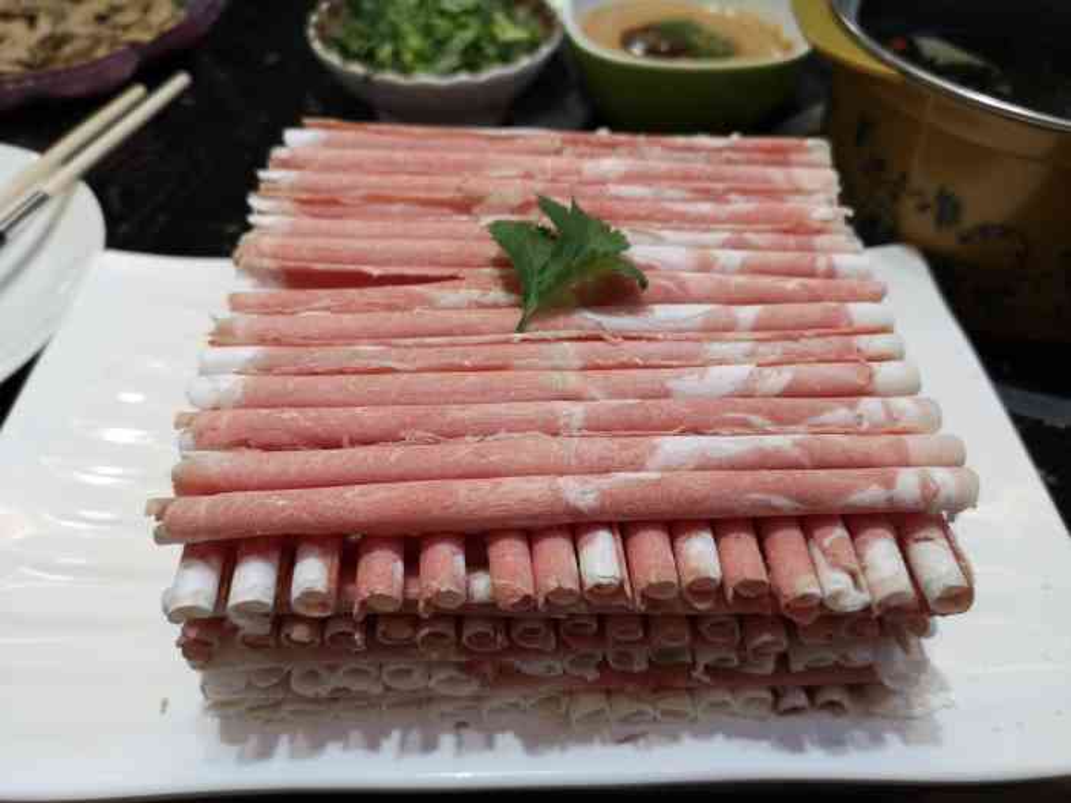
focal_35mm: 27
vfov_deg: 51.4
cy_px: 402
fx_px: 835
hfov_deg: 65.3
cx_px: 536
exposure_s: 1/33.3
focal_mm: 5.58
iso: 200
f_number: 1.8
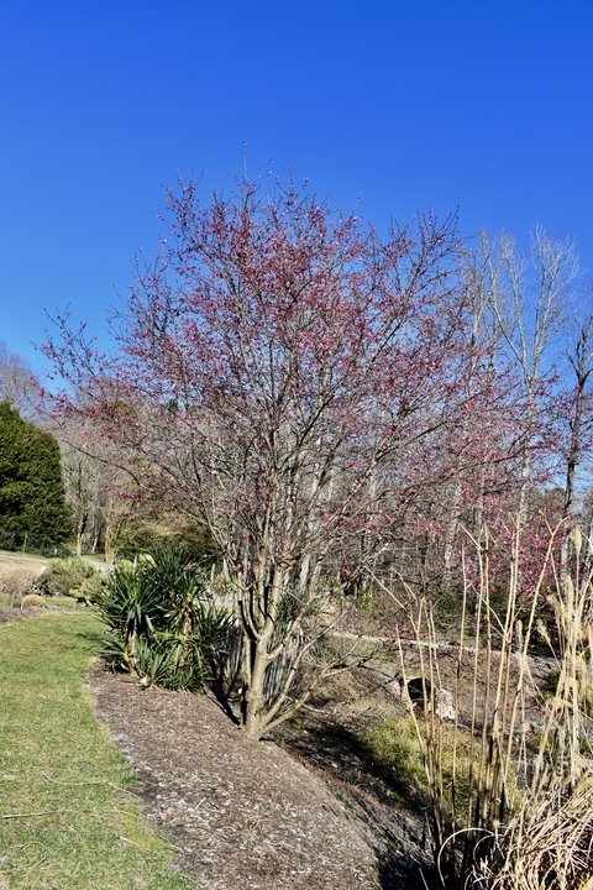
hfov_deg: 43.6
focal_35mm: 30
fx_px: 741
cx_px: 296
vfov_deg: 61.9
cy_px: 445
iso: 200
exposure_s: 1/320
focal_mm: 20
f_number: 9
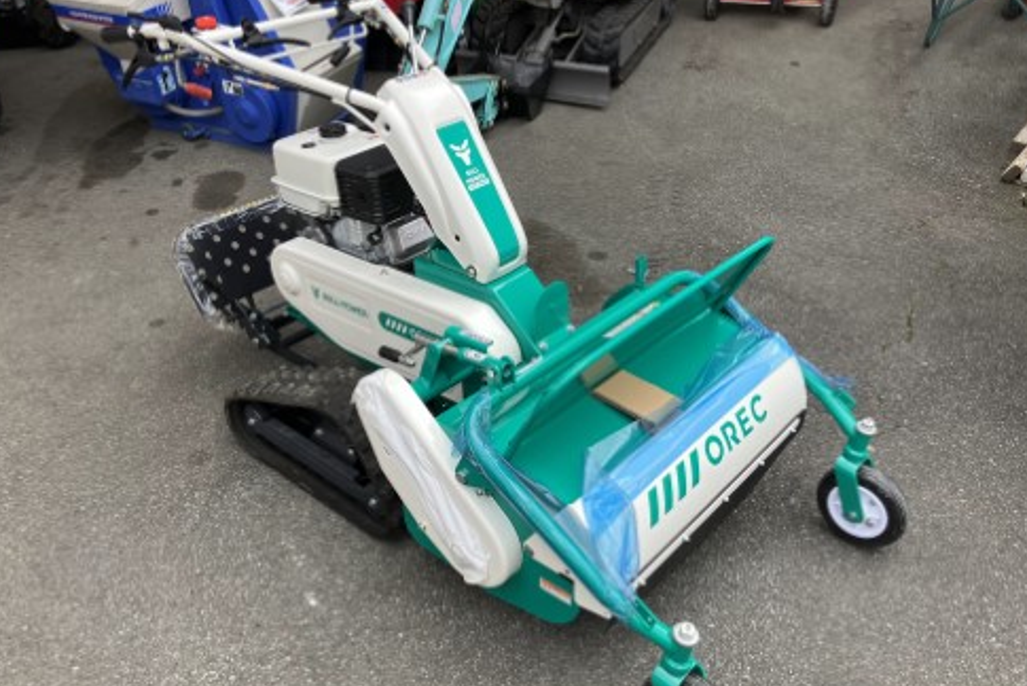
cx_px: 504
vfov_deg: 43.6
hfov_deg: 61.9
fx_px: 856
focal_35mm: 30
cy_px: 367
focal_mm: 3.99
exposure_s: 1/248
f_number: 1.8
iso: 25
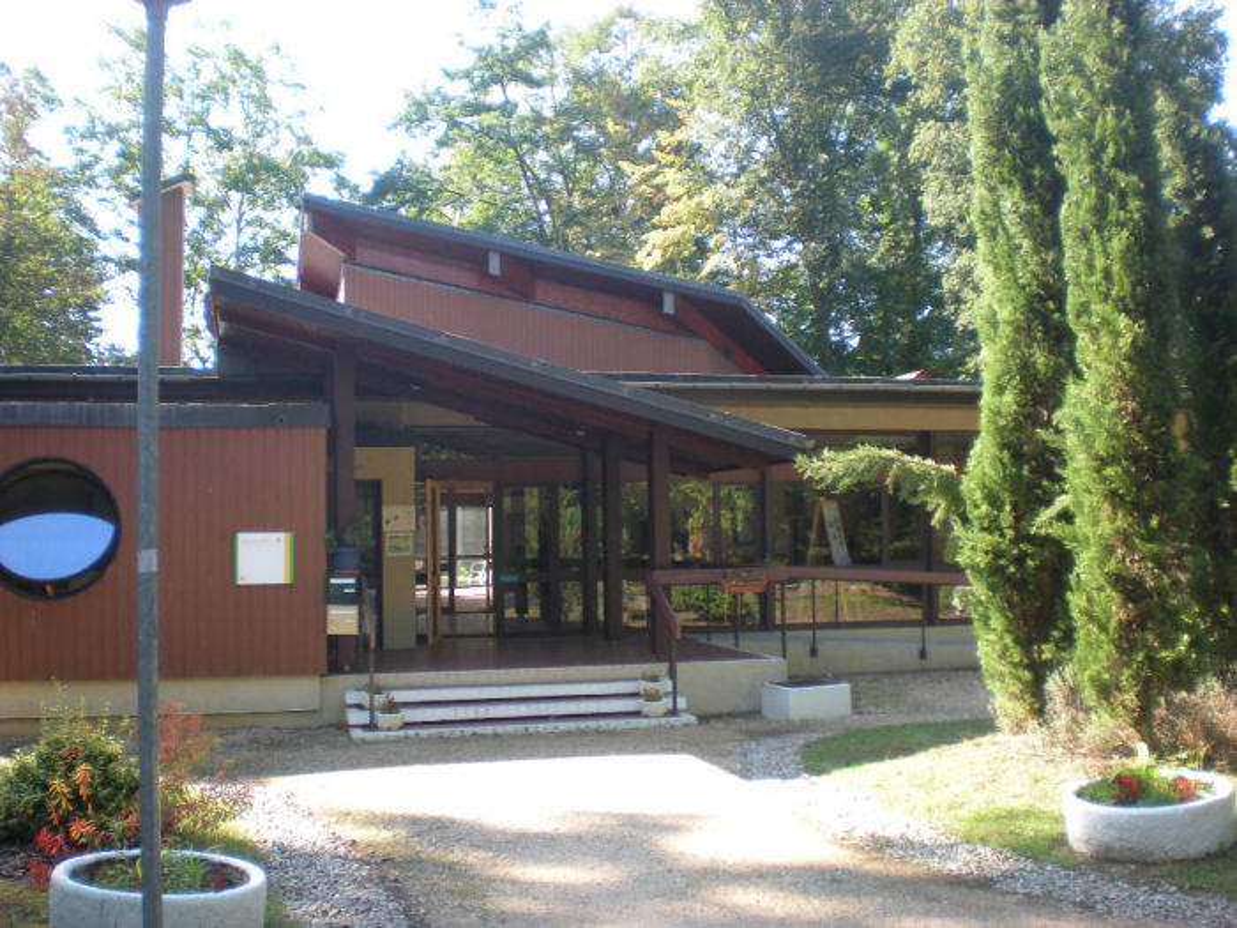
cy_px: 464
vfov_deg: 37.7
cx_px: 618
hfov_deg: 49.0
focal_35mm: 38
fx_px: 1358
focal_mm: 6.3
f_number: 3.1
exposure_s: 1/93.8
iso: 64
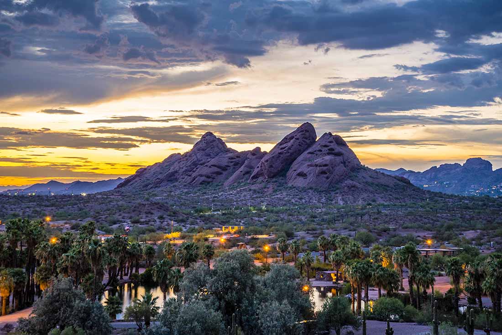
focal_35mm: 78
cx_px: 251
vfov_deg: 17.5
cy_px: 168
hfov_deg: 26.0
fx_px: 1088
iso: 400
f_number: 8
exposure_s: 2.5
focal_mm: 78
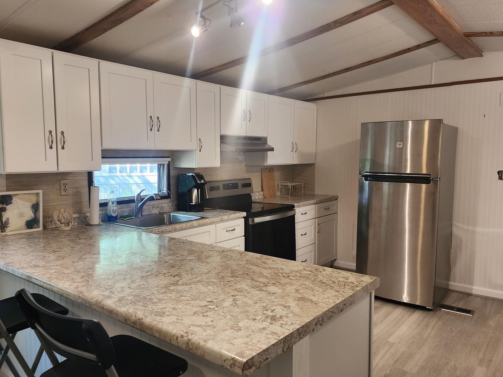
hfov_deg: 65.3
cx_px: 242
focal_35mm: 27
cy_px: 192
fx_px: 392
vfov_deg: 51.4
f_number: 1.8
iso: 320
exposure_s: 1/120
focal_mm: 6.4
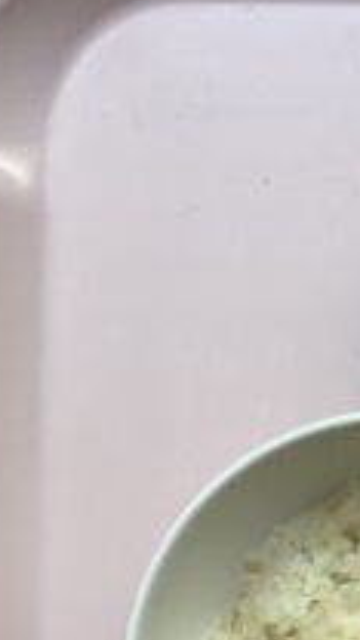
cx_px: 674
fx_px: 1375
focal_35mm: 81
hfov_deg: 13.3
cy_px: 503
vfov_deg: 25.8
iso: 40
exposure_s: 1/120
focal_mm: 3.3
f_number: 2.4
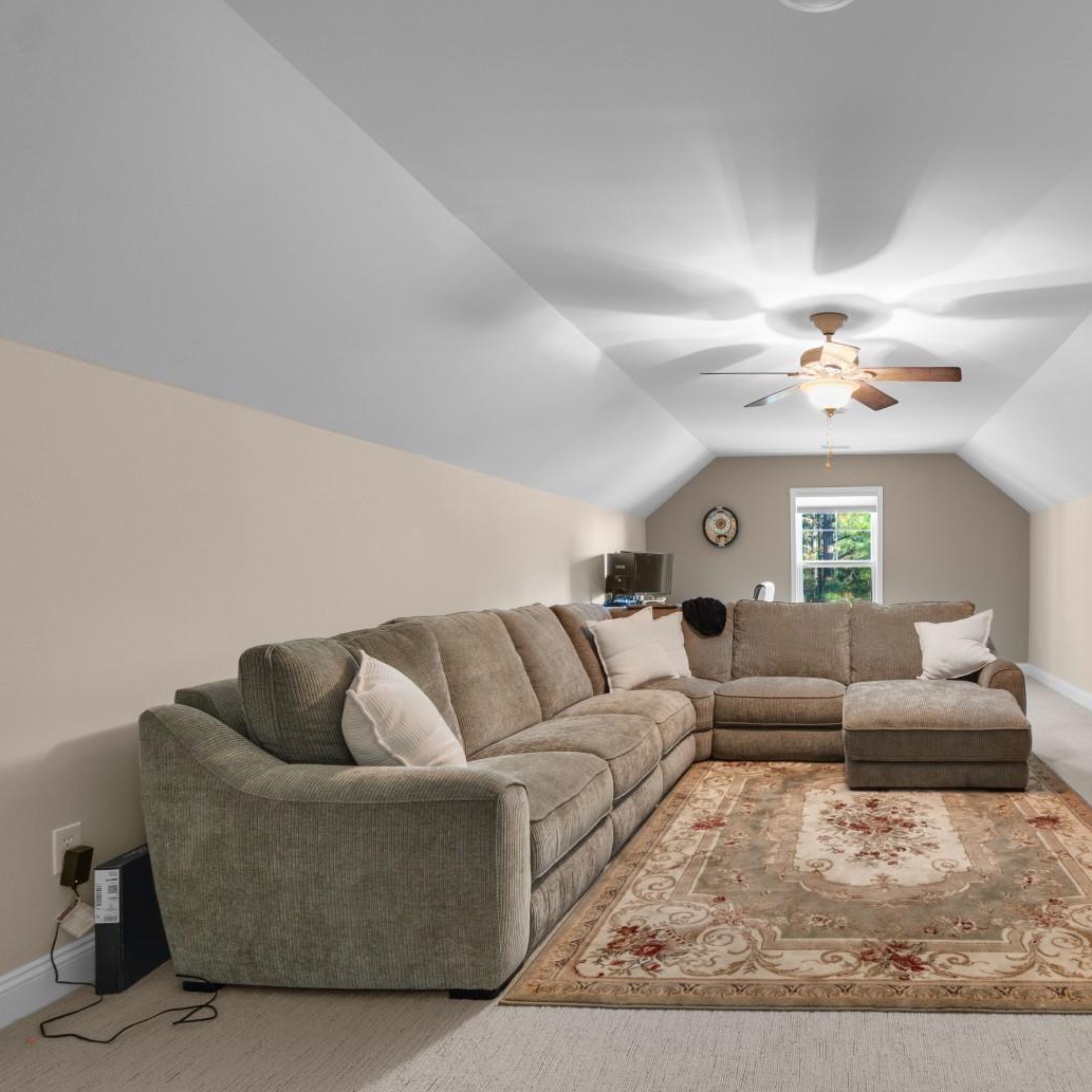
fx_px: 714
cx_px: 829
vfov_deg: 74.8
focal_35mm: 20
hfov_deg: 69.5
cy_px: 551
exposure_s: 1/2
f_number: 4.5
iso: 100
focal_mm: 10
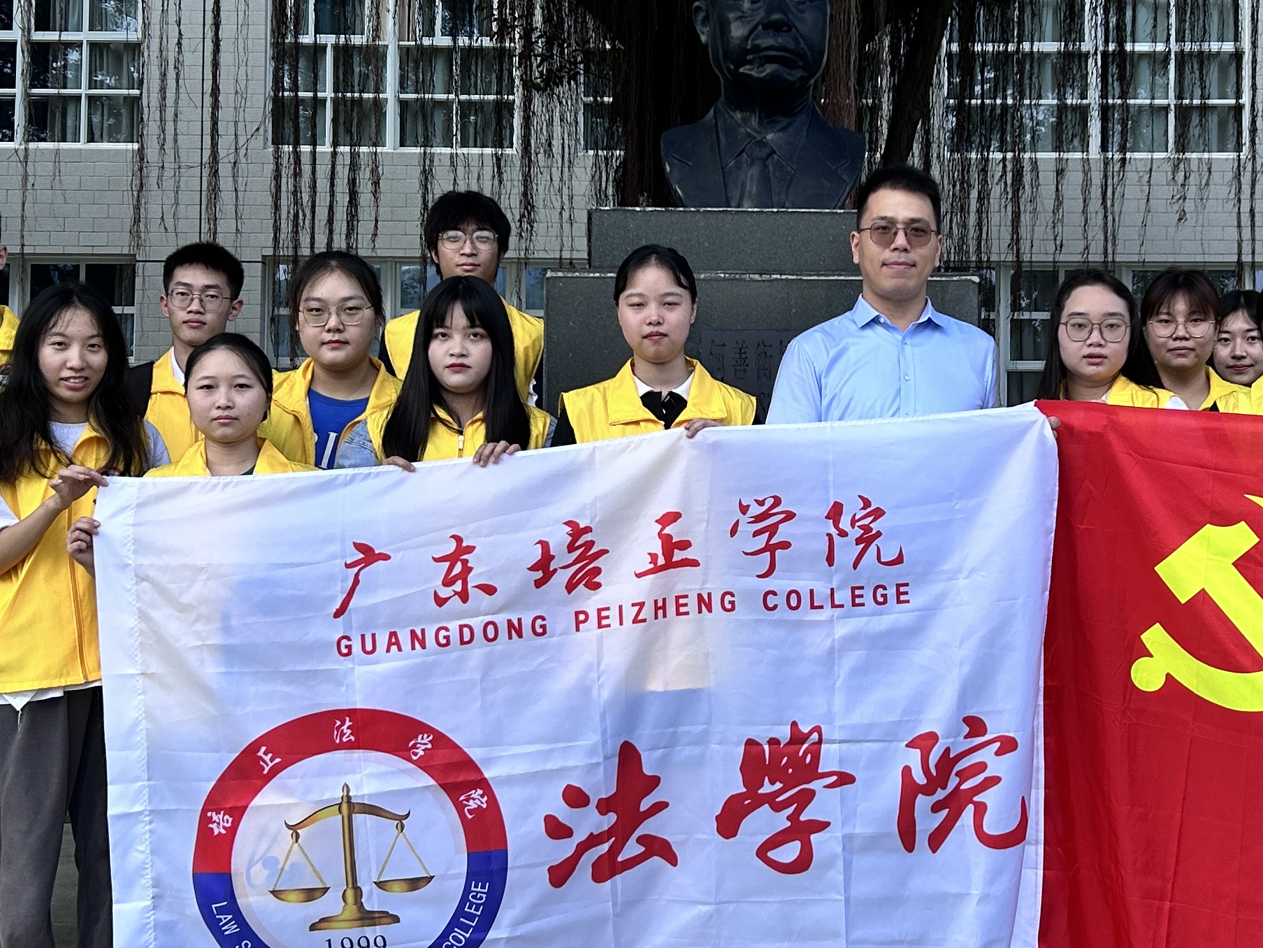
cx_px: 851
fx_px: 2117
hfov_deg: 32.9
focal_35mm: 58
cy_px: 365
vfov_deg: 25.2
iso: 50
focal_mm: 5.7
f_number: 1.5
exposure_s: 1/1511
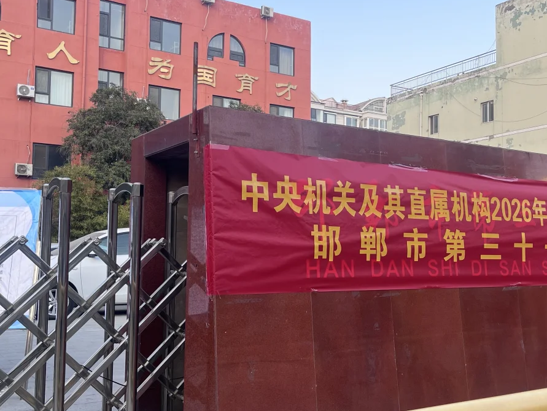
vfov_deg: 34.4
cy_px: 205
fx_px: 664
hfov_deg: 44.6
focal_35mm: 42
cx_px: 324
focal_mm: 5.1
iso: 50
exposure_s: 1/406
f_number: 1.6
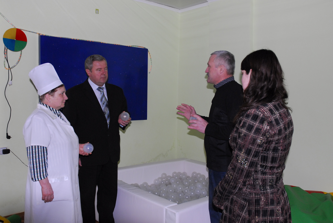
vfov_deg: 37.0
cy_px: 112
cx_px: 166
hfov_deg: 53.1
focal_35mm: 36
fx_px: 333
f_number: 6.3
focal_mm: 24
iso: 800
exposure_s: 1/100
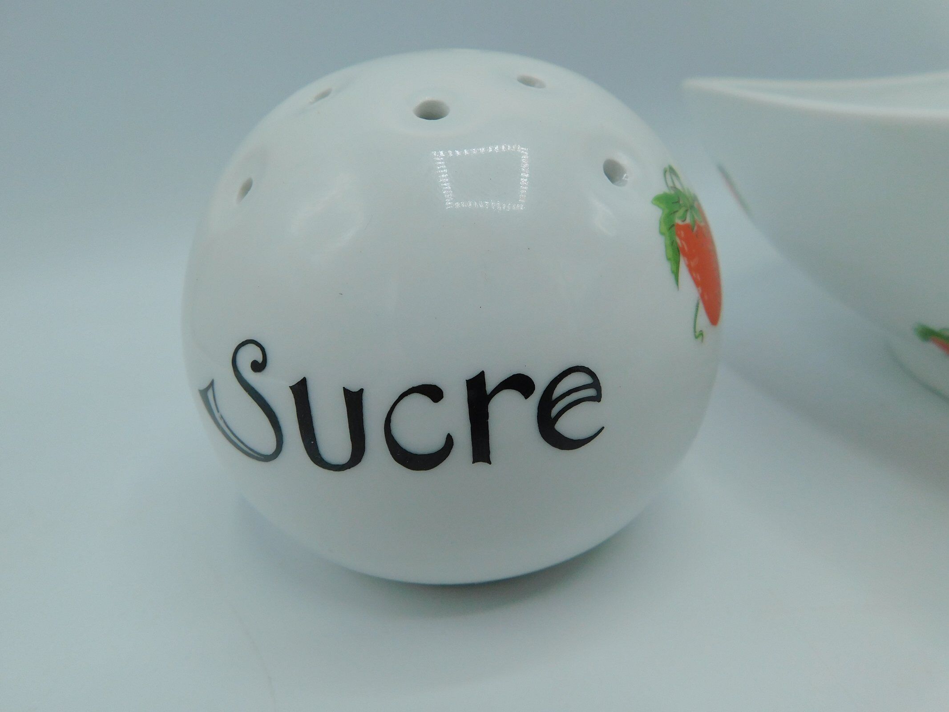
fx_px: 631
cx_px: 474
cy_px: 356
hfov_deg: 73.9
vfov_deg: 58.9
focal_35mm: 23
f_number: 3
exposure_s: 1/400
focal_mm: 4
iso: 125
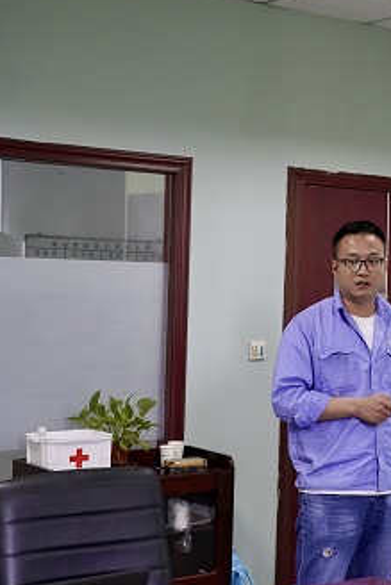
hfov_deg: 17.6
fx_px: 1220
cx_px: 432
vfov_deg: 27.0
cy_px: 303
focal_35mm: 75
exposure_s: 1/160
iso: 4000
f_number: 4
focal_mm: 41
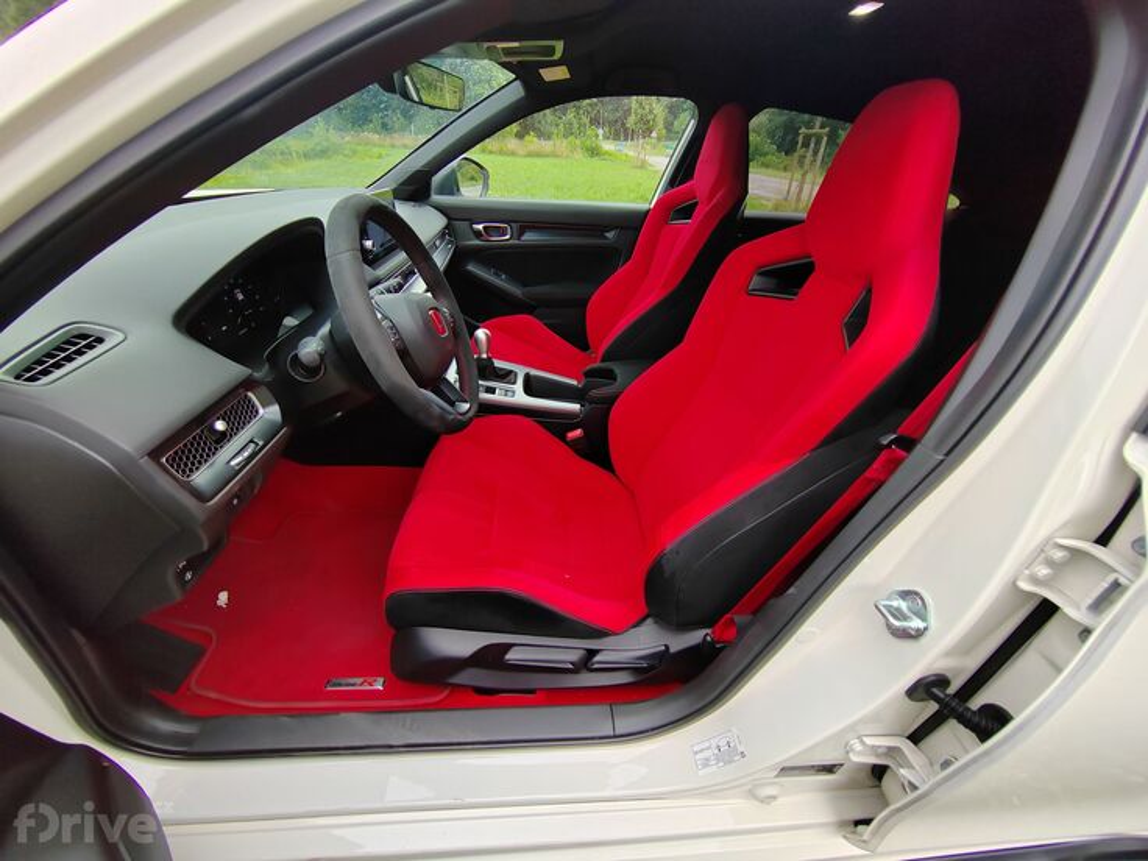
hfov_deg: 106.2
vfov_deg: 89.9
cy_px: 430
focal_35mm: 13
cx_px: 574
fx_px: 431
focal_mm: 2.16
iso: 100
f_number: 2.2
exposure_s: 1/157
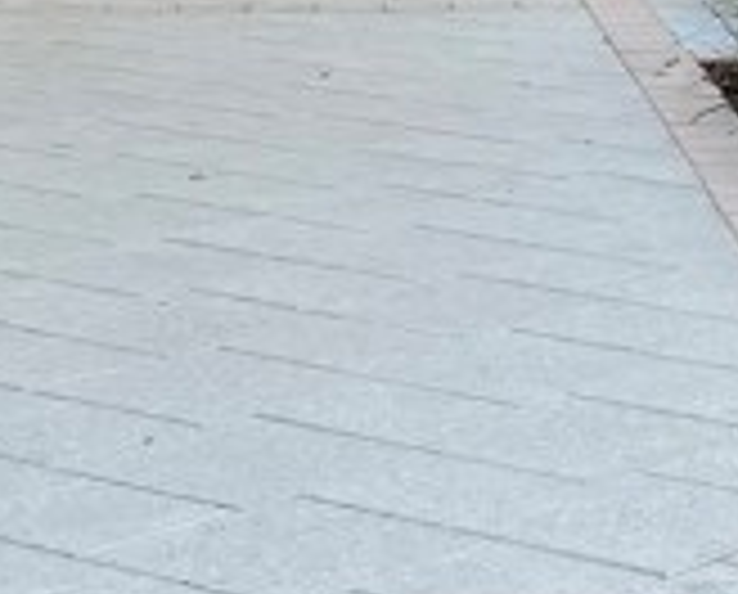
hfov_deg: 11.7
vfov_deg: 9.7
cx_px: 1053
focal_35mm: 158
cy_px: -76
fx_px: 3459
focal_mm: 5.7
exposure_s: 1/407
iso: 50
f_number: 1.5
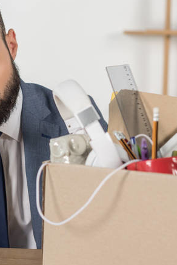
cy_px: 136
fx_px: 861
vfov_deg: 17.5
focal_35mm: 117
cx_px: 50
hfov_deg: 11.7
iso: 100
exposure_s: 1/200
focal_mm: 50
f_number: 3.5
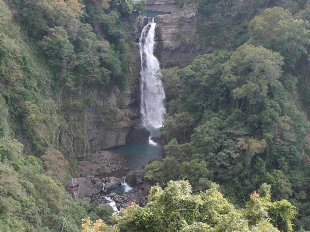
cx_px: 155
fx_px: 448
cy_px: 116
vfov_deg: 29.1
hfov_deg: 38.2
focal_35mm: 50
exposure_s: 1/200
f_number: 2.8
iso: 100
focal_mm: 10.83
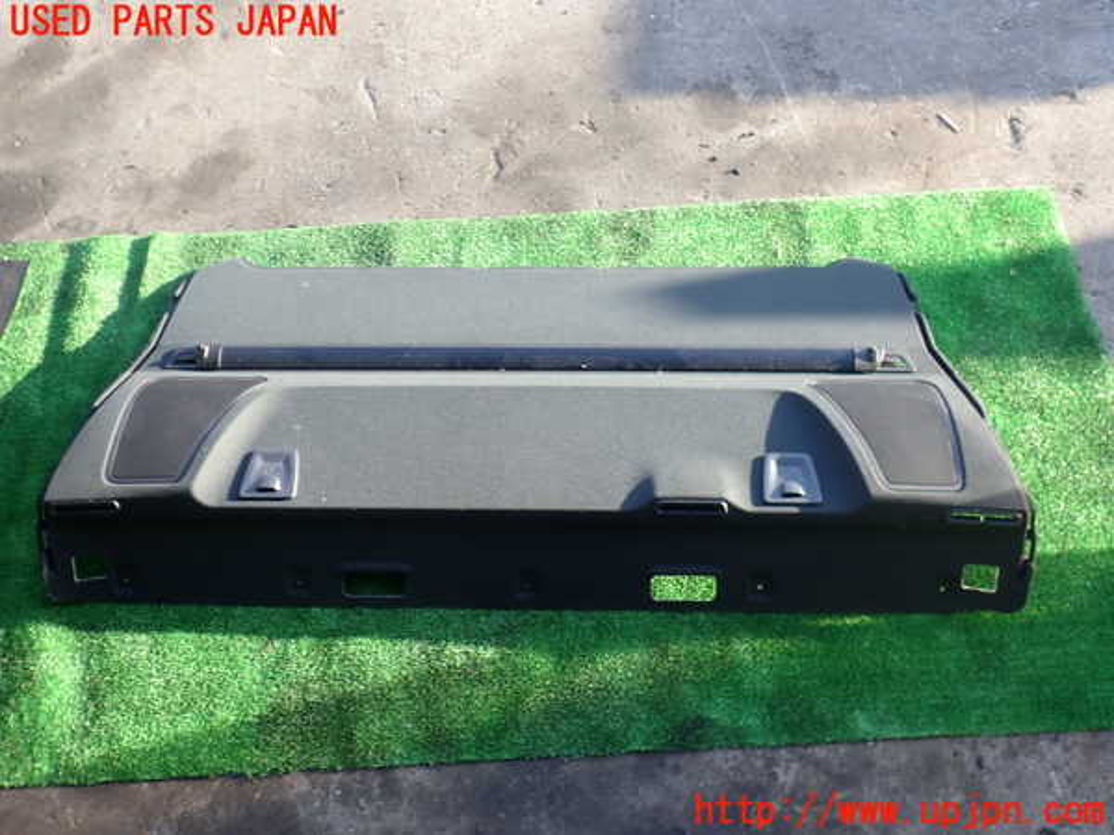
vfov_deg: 46.8
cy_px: 418
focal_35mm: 30
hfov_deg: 60.0
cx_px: 557
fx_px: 965
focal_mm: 5.4
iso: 100
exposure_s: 1/160
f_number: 2.3
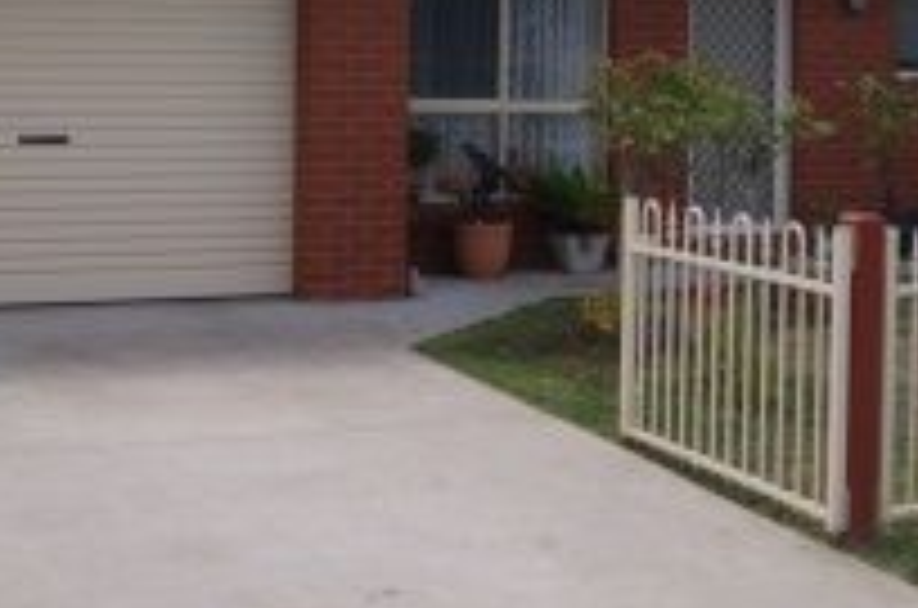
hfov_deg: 30.6
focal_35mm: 66
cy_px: -5
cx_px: 418
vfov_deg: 19.9
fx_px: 1679
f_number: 10
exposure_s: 1/125
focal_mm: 20
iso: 100
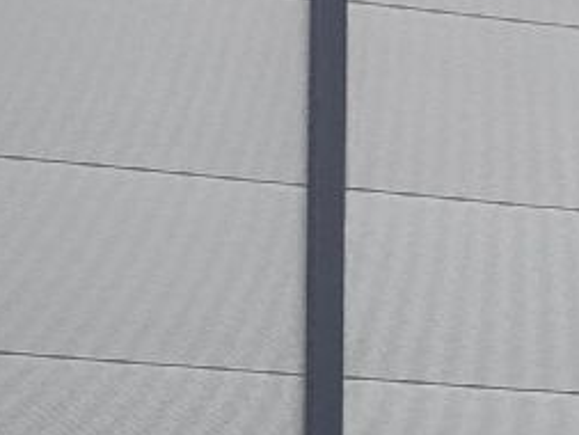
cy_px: 733
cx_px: 847
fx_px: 2627
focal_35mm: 157
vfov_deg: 9.1
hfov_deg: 12.0
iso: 25
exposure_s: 1/426
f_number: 2.4
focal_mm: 3.3
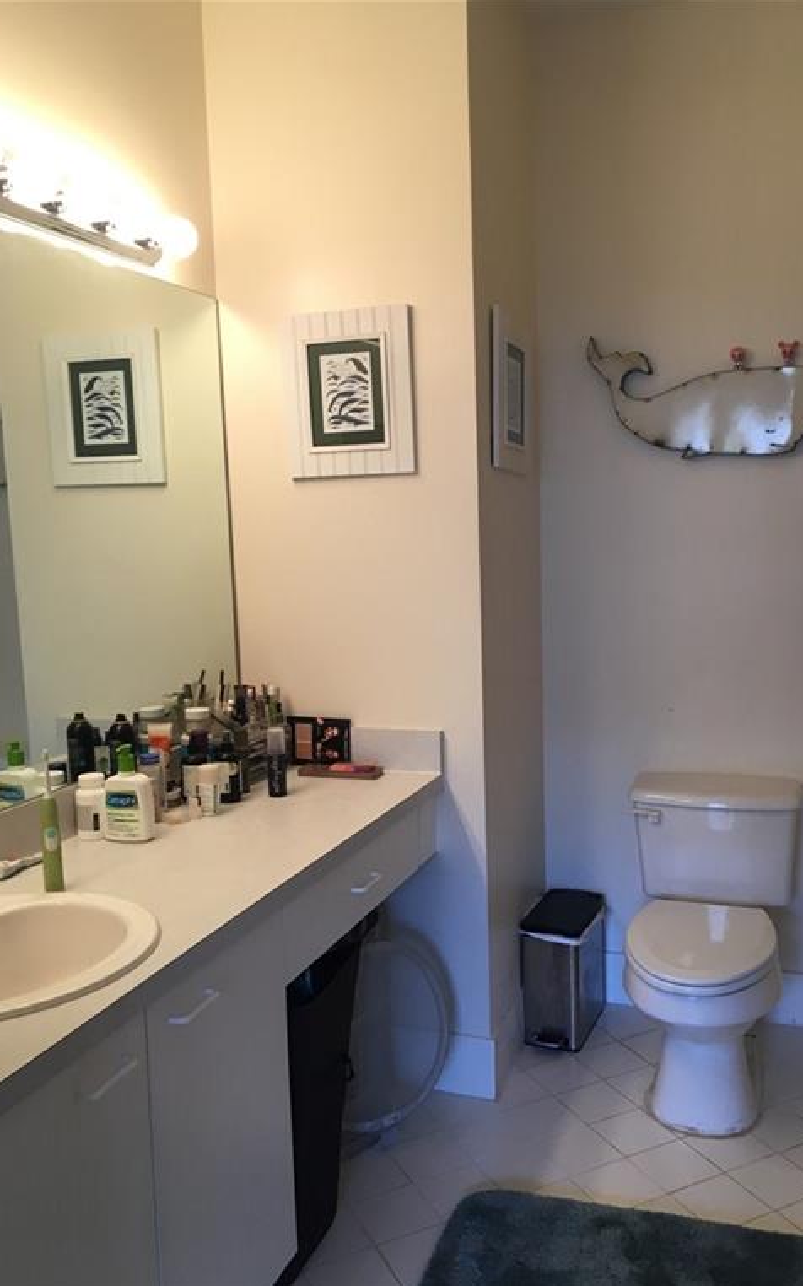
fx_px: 1086
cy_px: 646
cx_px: 459
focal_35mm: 31
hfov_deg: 40.5
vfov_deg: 61.2
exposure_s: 1/30
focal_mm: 4.15
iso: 50
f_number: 2.2
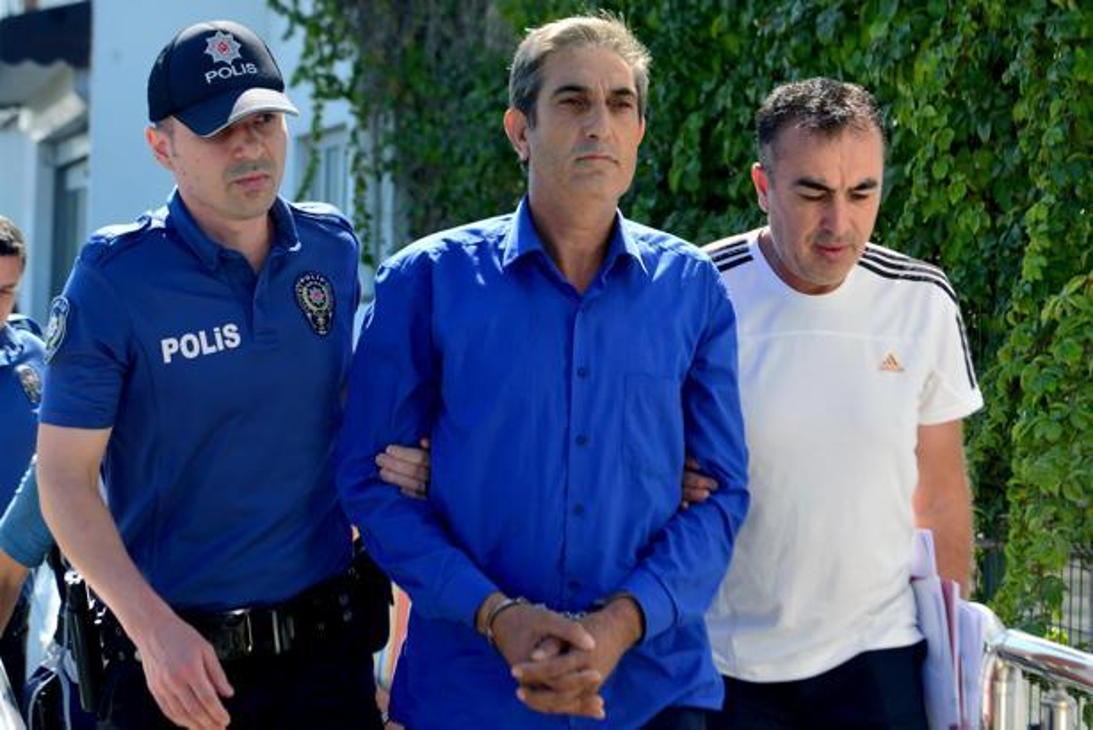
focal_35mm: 70
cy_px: 365
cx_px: 546
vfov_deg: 19.5
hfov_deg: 28.8
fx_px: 2126
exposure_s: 1/800
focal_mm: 70
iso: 400
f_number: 5.6
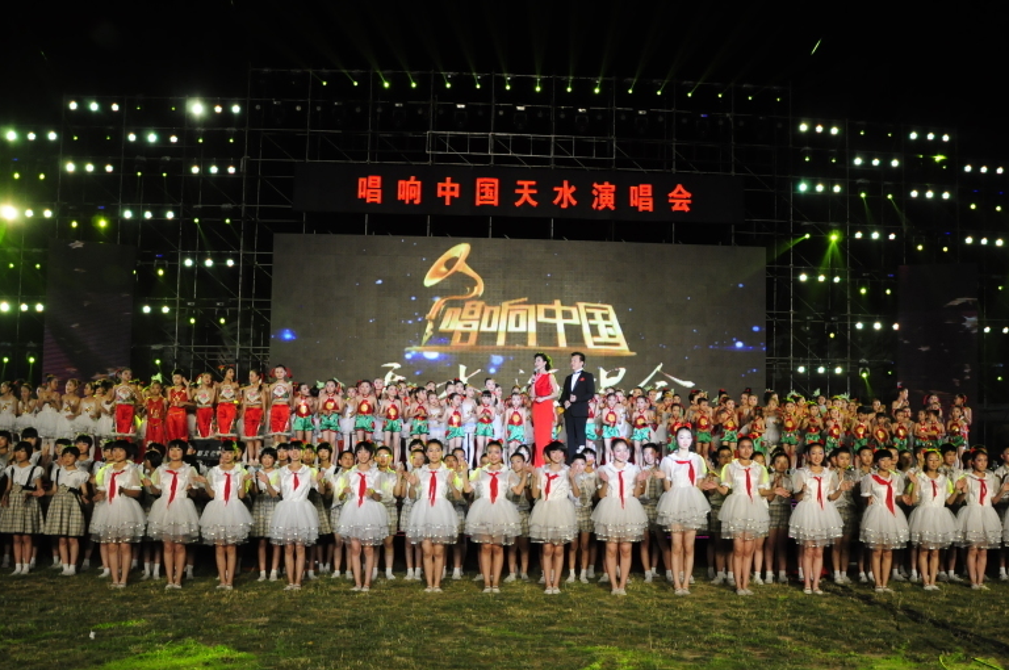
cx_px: 577
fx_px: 1008
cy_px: 418
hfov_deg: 53.0
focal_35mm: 36
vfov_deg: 36.6
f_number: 3.5
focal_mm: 18
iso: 1250
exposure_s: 1/400
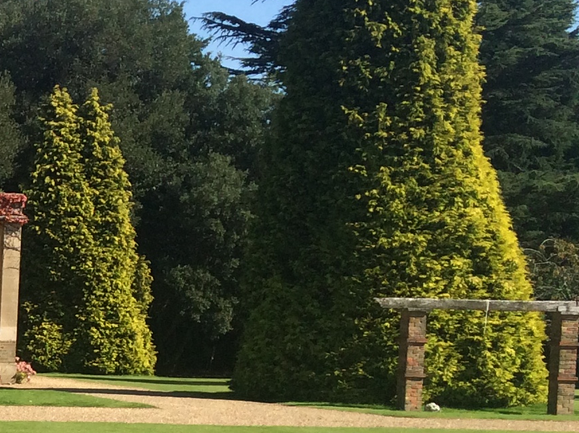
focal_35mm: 110
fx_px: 1839
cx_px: -498
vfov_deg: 13.3
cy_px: 428
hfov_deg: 15.2
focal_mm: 4.15
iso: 32
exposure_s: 1/1642
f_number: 2.2
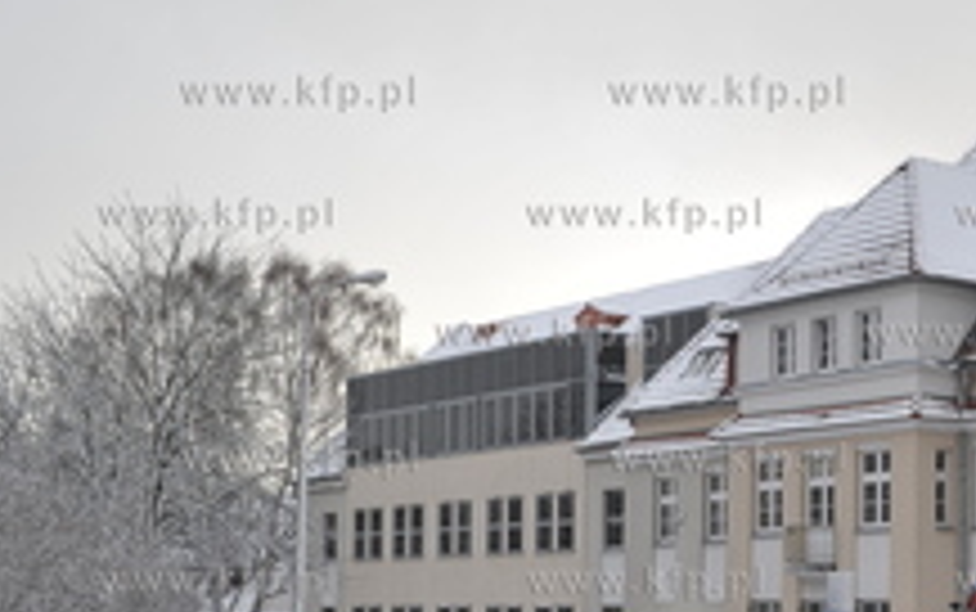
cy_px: 518
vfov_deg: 17.2
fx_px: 1996
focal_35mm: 75
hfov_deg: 26.5
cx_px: 886
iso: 500
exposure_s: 1/160
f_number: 6.3
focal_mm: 40
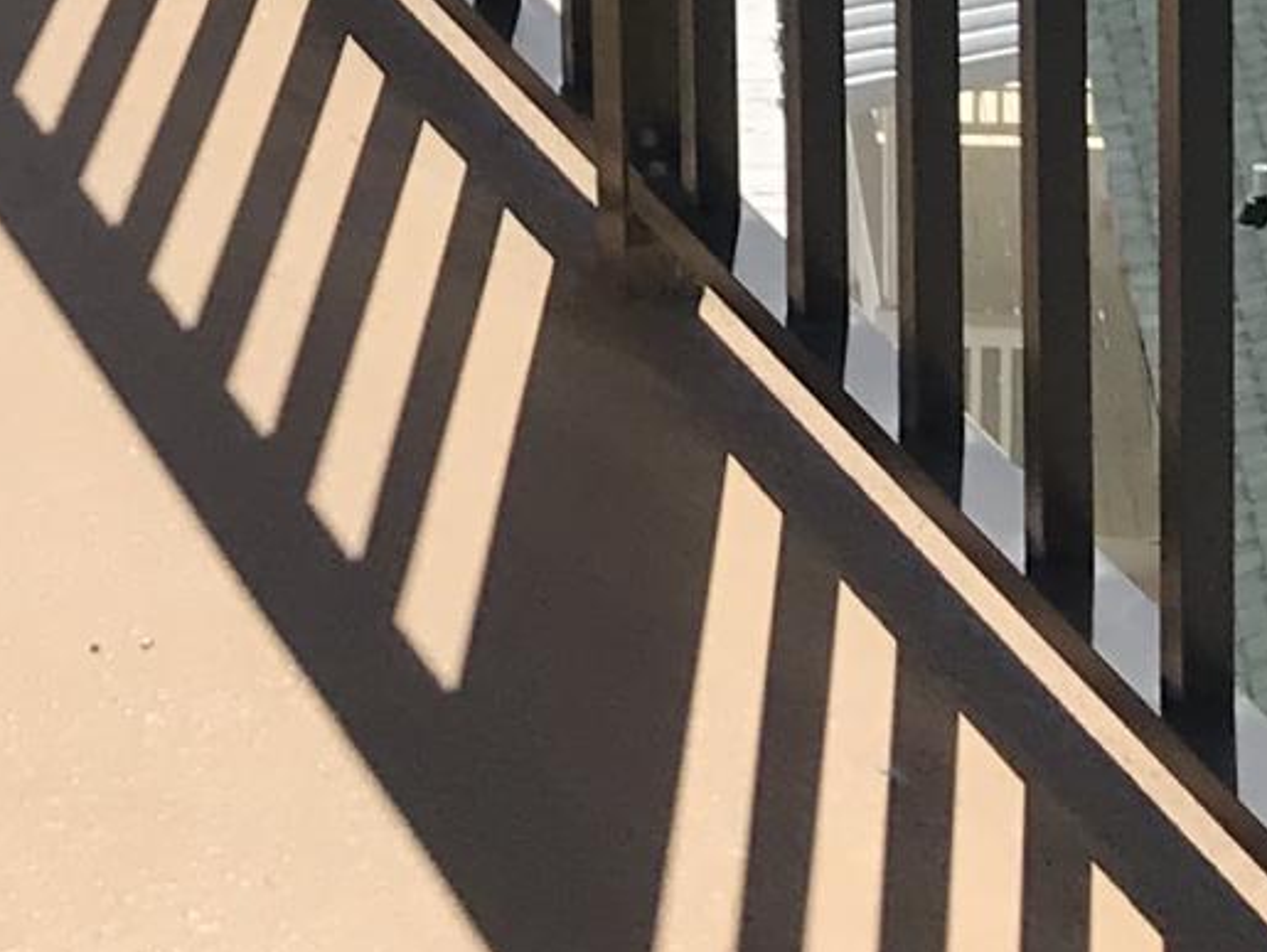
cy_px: -1267
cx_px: -128
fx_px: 5970
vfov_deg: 8.4
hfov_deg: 11.9
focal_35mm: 163
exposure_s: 1/3425
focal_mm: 3.99
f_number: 1.8
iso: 20
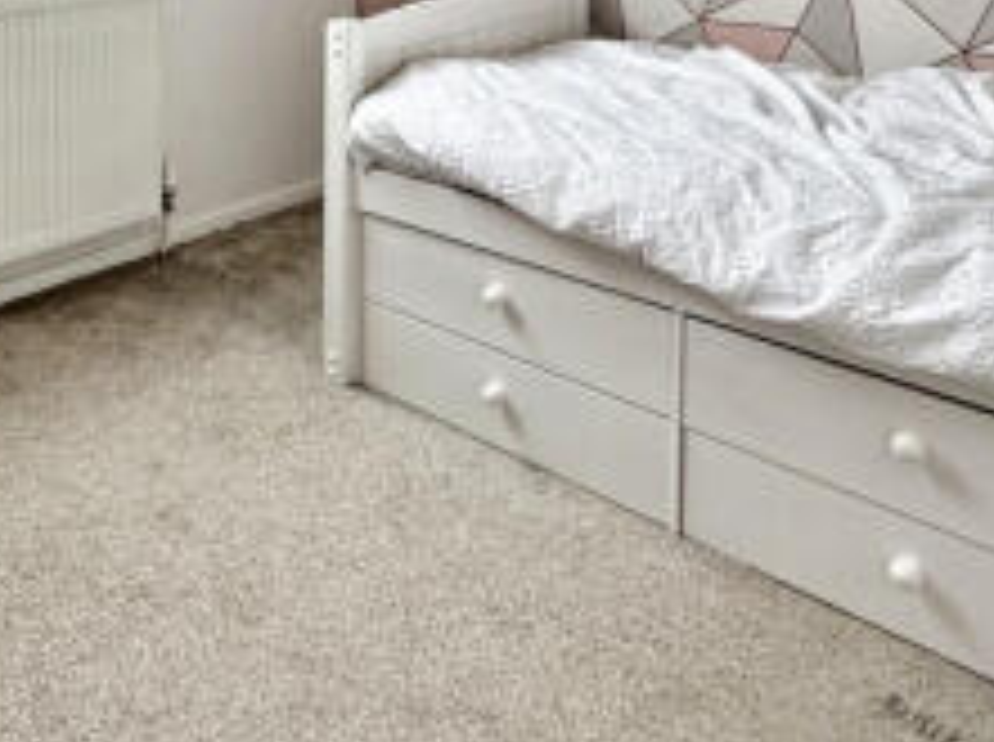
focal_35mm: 37
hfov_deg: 47.5
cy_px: -29
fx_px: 1061
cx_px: 200
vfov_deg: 34.4
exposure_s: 1/50
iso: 160
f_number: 2.2
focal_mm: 2.22
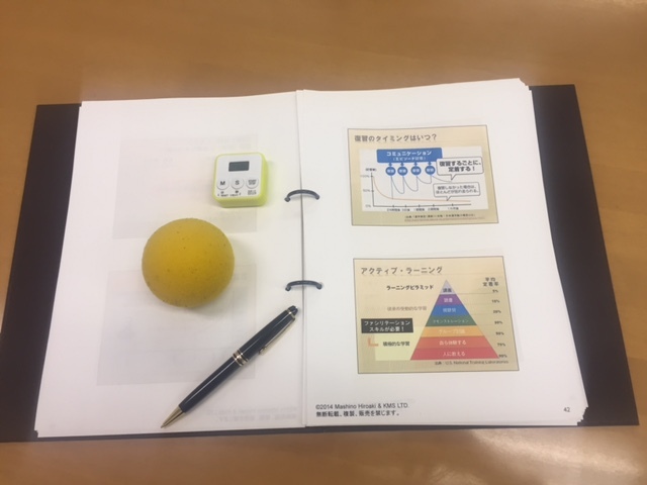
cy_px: 242
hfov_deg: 61.7
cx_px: 324
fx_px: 542
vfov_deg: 48.2
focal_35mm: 29
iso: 32
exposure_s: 1/40
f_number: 2.2
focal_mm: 4.15
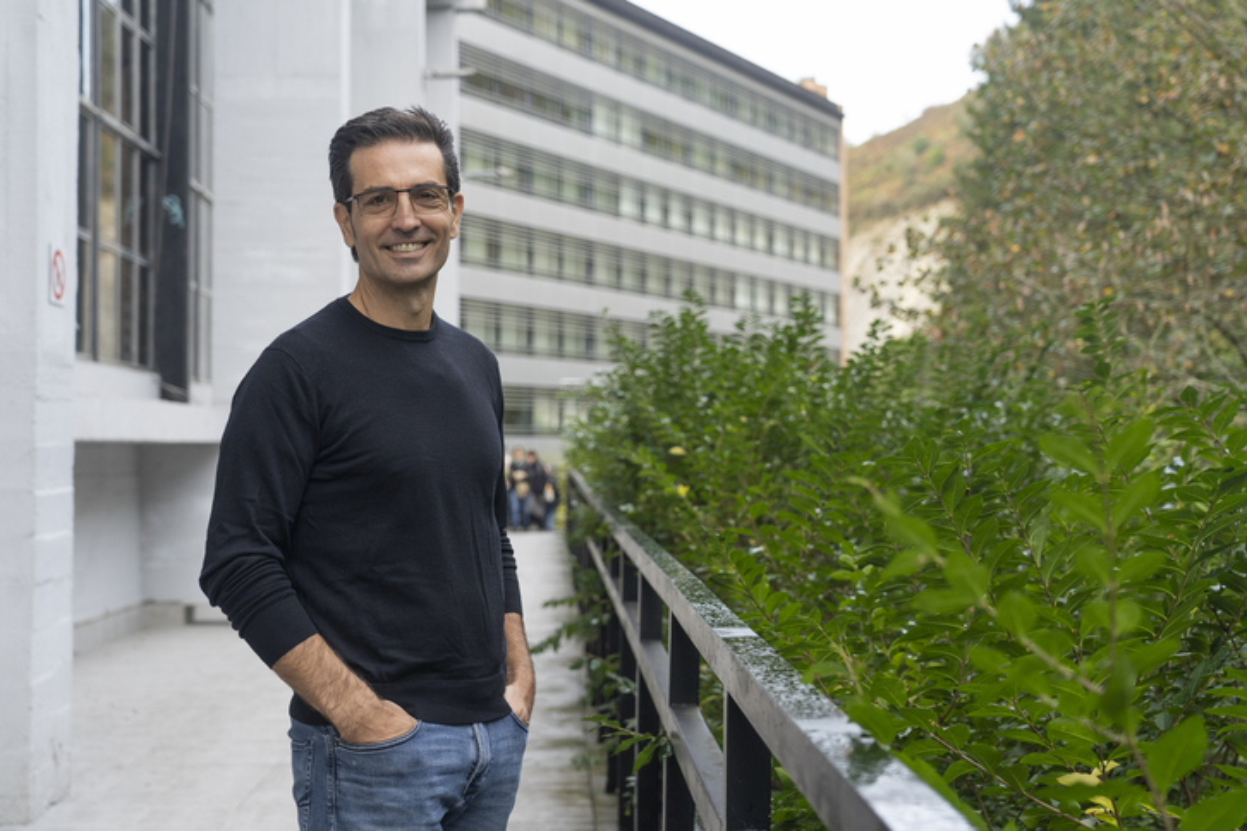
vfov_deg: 25.1
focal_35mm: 54
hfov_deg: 36.9
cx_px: 624
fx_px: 1870
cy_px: 416
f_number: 4
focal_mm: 54
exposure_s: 1/400
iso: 800
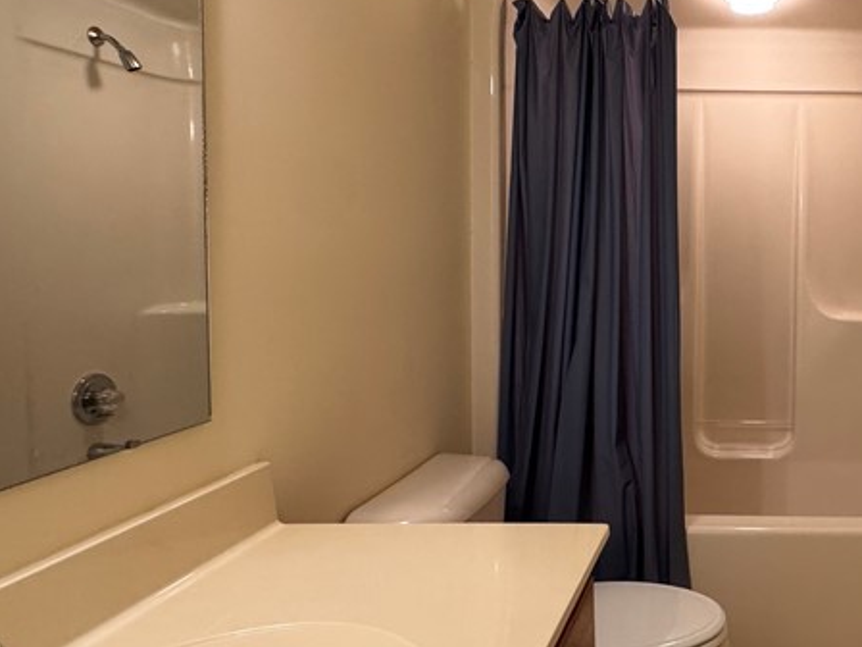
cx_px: 766
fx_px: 797
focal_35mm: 32
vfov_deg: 44.1
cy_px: 279
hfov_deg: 50.7
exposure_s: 1/60
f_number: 2.2
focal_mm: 2.22
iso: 320
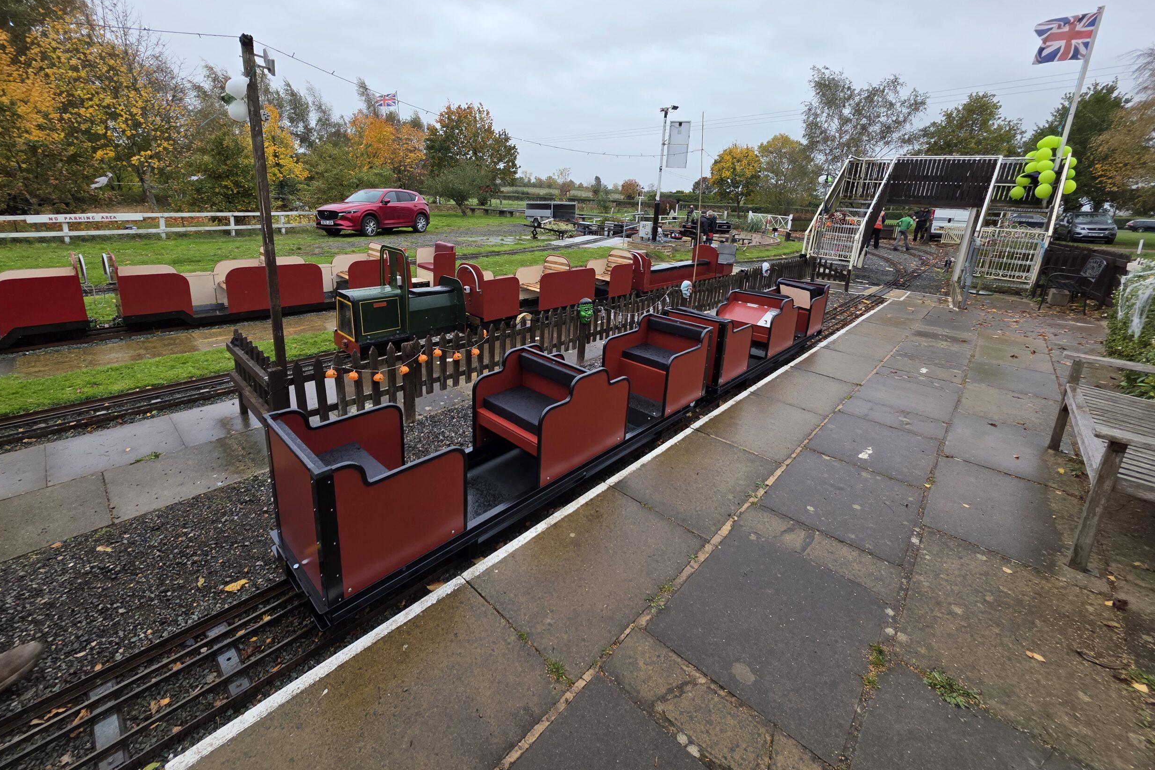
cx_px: 565
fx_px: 449
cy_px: 323
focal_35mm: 14
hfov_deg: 104.2
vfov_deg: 80.6
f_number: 1.9
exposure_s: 1/120
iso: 25
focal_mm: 2.2
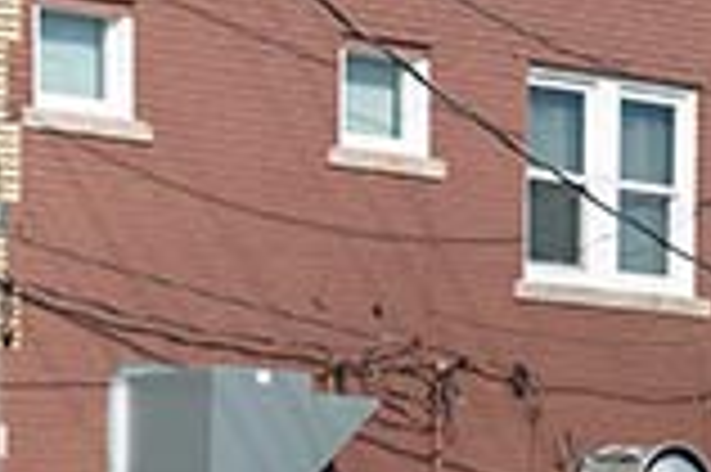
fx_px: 3630
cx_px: 54
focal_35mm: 184
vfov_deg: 7.4
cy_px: 353
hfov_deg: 11.1
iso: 320
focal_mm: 50
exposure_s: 1/750
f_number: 9.5
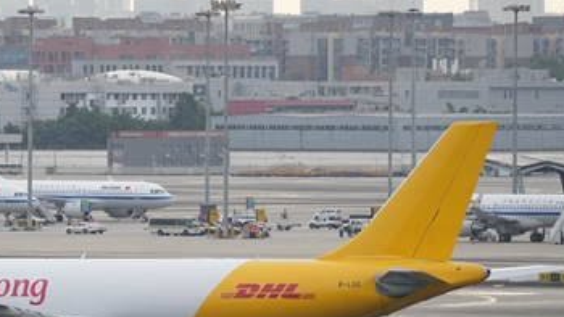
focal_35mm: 631
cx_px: 48
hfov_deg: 3.4
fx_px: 9438
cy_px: 104
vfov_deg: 1.9
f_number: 5.6
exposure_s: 1/400
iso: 400
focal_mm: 324
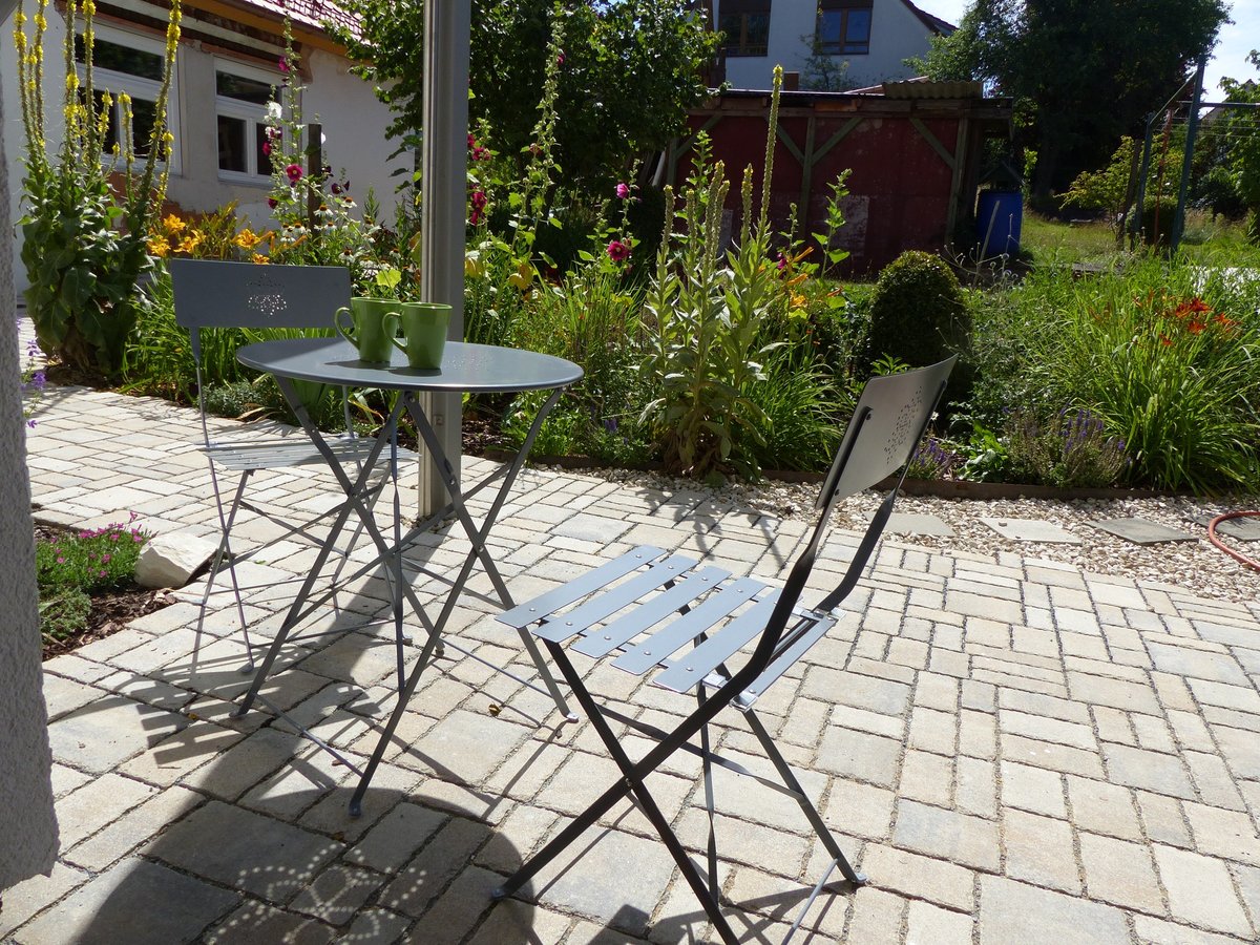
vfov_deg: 54.9
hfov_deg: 69.4
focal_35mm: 25
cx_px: 630
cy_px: 472
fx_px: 910
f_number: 4
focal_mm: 4.5
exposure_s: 1/1000
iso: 100
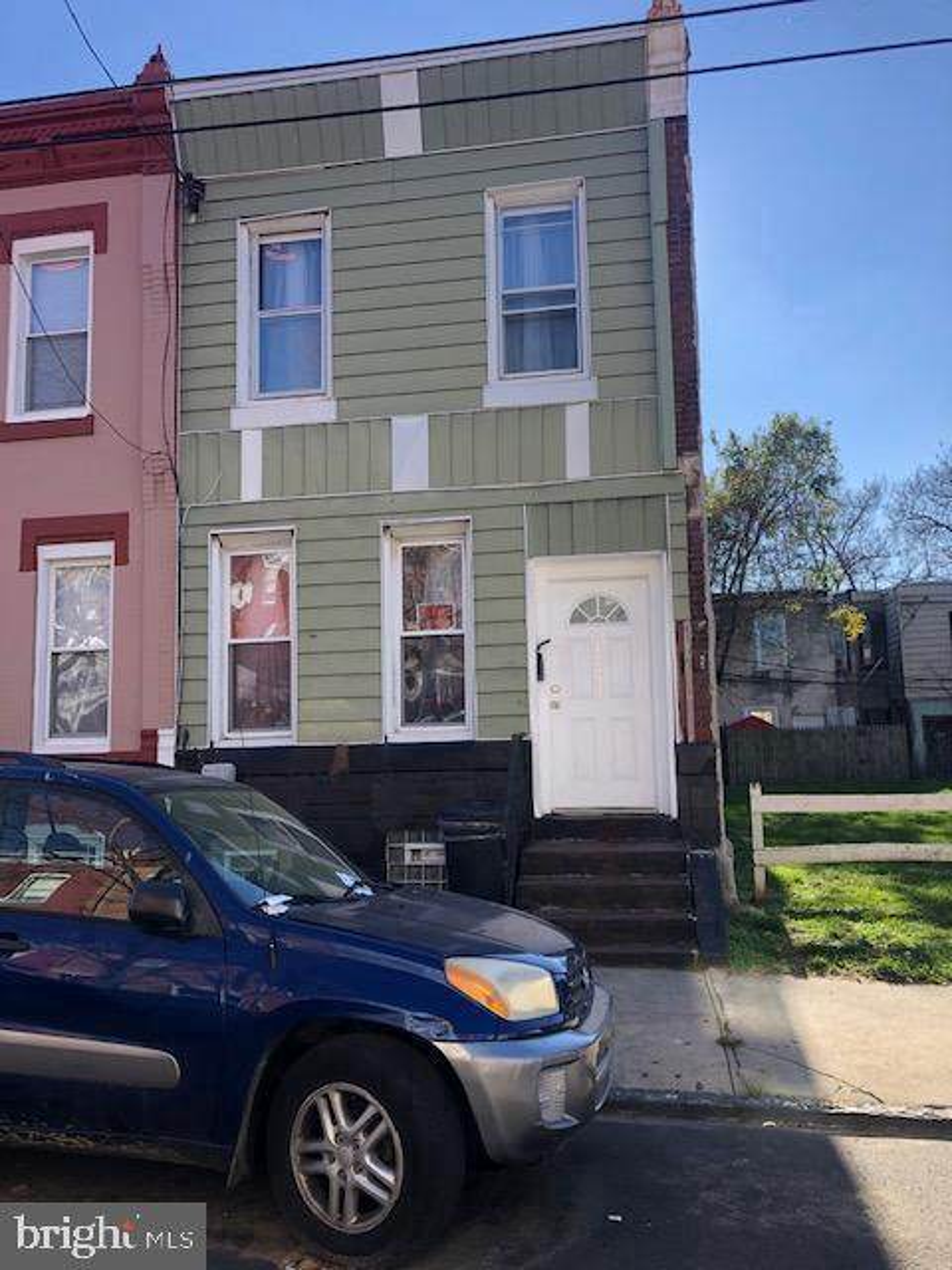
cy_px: 635
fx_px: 1027
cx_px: 476
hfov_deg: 49.7
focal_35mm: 28
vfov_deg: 63.4
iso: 20
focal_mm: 3.99
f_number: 1.8
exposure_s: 1/736
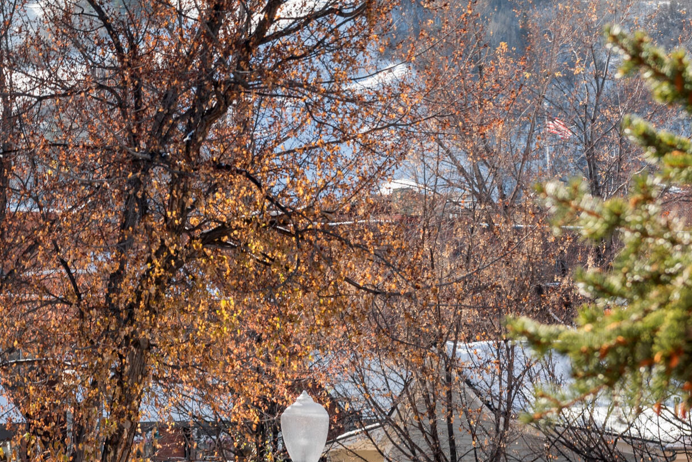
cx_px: 67
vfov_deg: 10.6
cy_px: -54
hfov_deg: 15.8
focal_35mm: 128
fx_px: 2461
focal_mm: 52
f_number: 7.1
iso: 50
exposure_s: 1/60
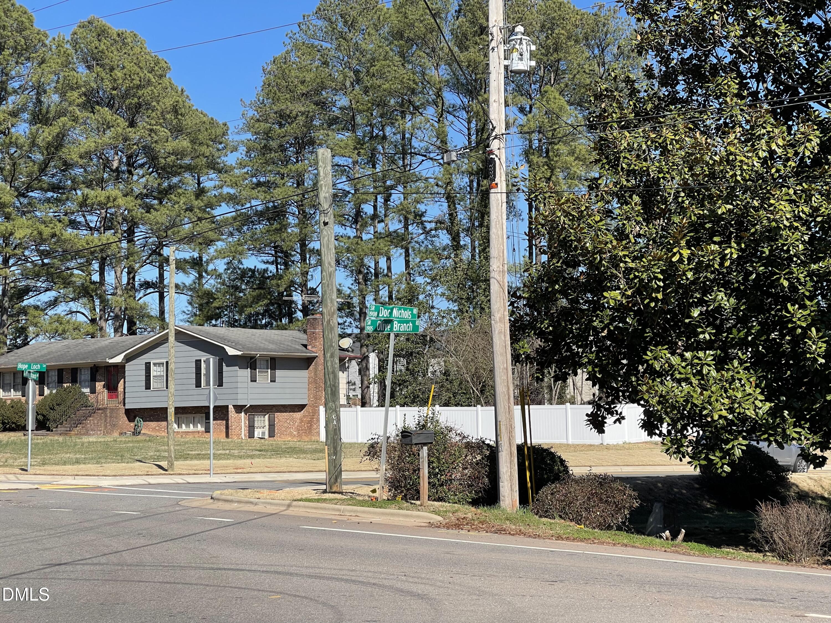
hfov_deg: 30.3
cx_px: 416
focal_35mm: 64
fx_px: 1536
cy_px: 312
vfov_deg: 22.9
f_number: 2.2
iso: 20
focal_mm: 7.5
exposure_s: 1/874
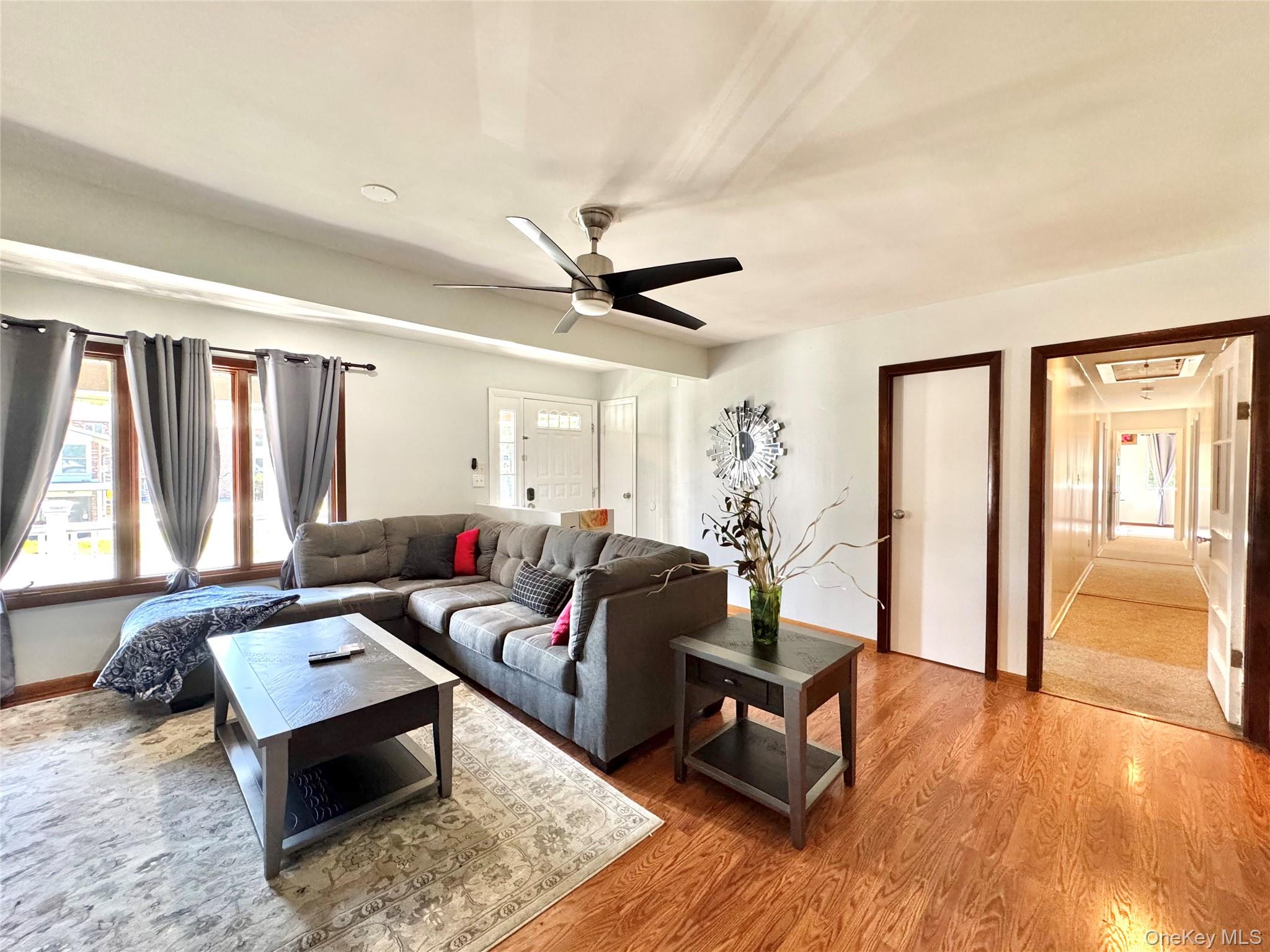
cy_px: 476
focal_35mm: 14
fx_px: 514
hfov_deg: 102.1
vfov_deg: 85.7
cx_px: 635
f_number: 2.2
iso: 320
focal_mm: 2.22
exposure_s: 1/62
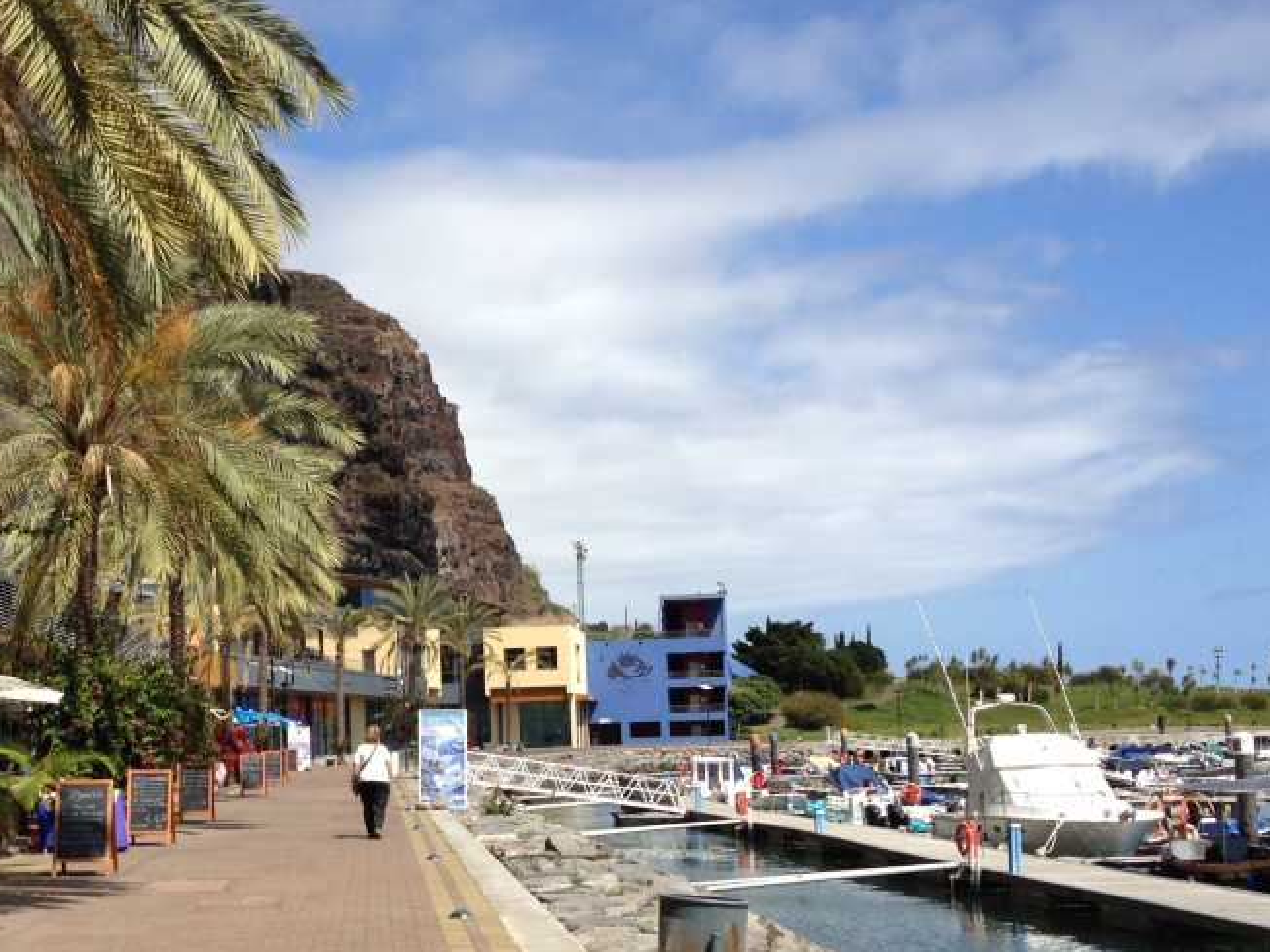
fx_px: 2018
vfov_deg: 26.3
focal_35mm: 55
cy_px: 677
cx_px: 405
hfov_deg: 34.6
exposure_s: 1/1905
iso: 64
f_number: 2.4
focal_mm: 4.28
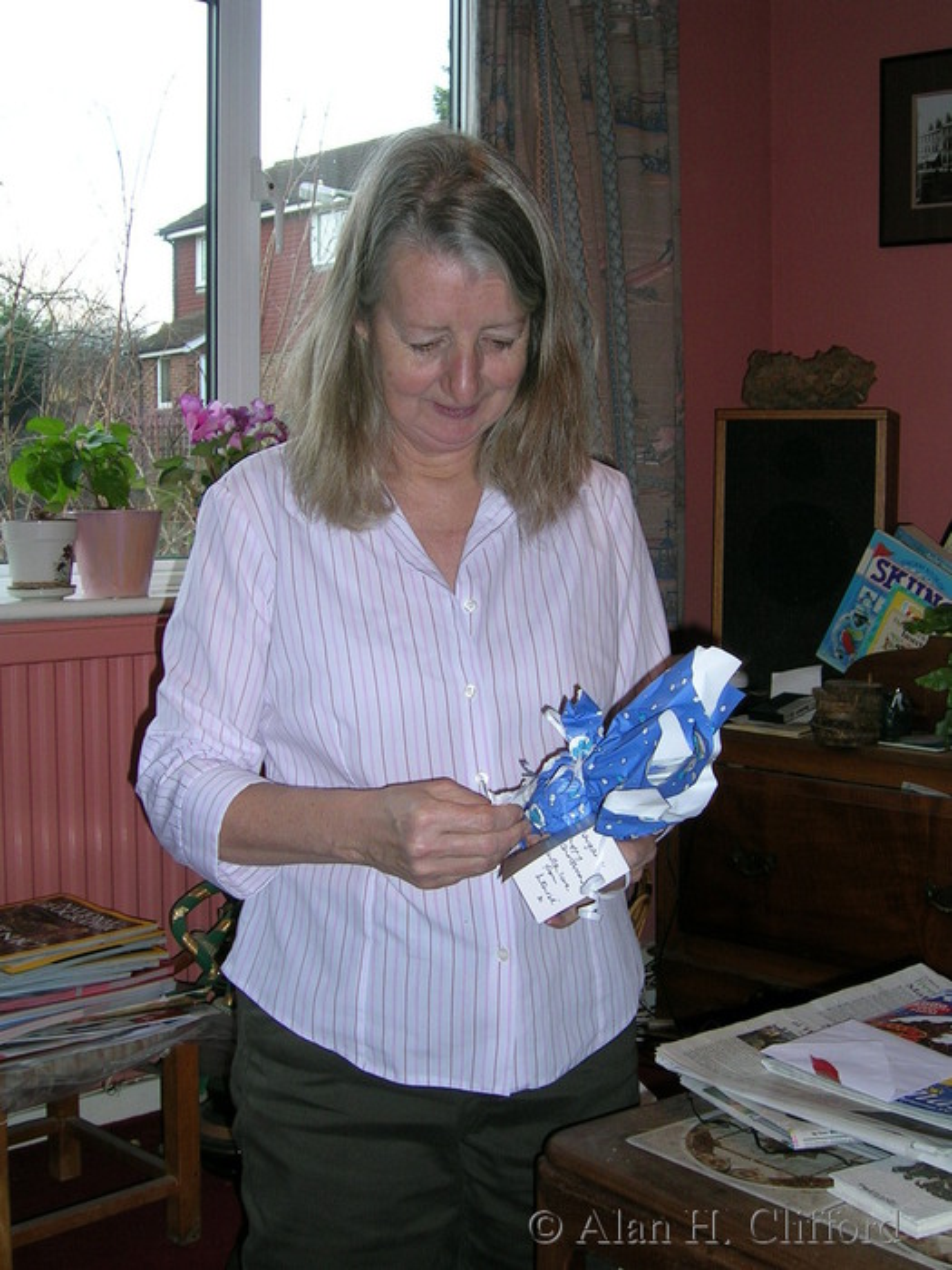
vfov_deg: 39.7
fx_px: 1760
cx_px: 476
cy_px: 635
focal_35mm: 48
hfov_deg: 30.3
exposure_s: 1/60
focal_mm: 7.3
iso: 50
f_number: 3.1
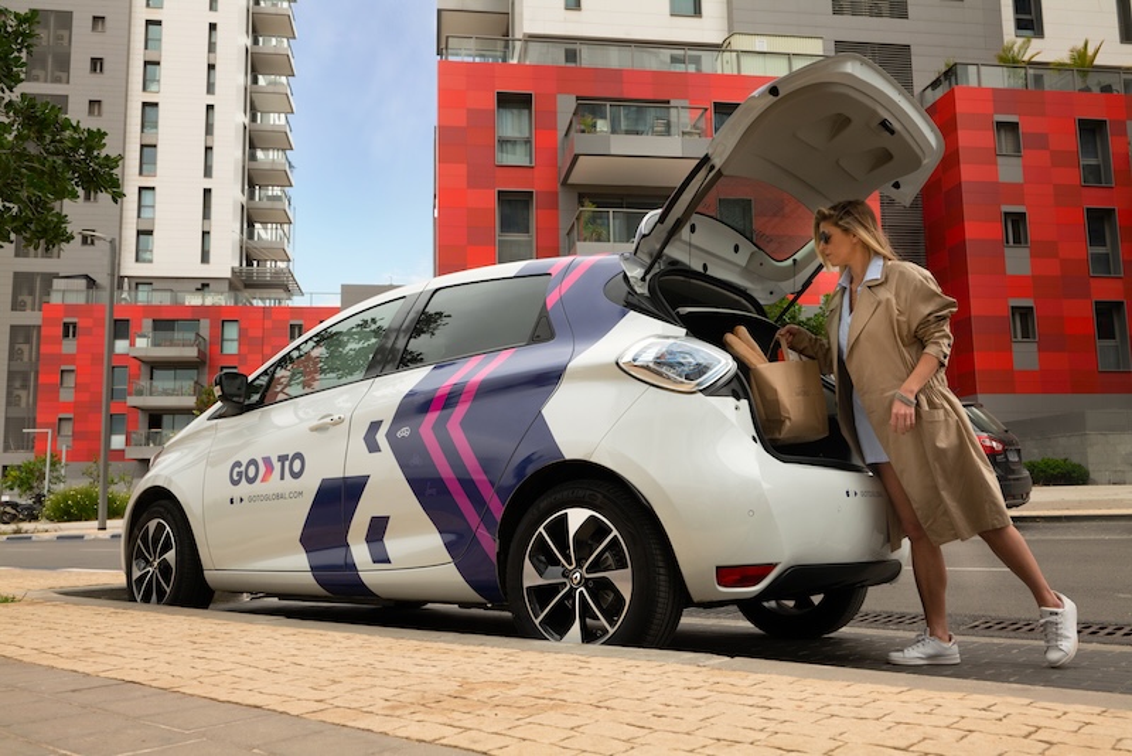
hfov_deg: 61.9
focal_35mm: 30
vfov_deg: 43.6
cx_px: 566
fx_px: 944
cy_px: 378
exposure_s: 1/500
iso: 640
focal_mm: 30
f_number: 7.1
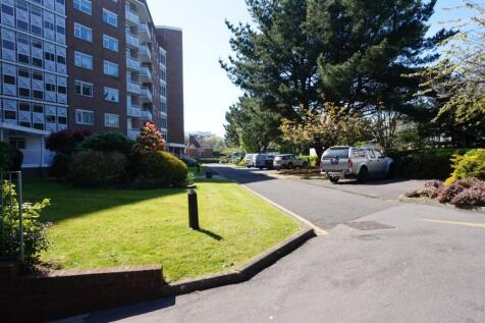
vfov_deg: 53.1
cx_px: 242
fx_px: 323
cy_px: 162
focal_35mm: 24
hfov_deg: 73.8
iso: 100
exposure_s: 1/80
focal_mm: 16
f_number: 10
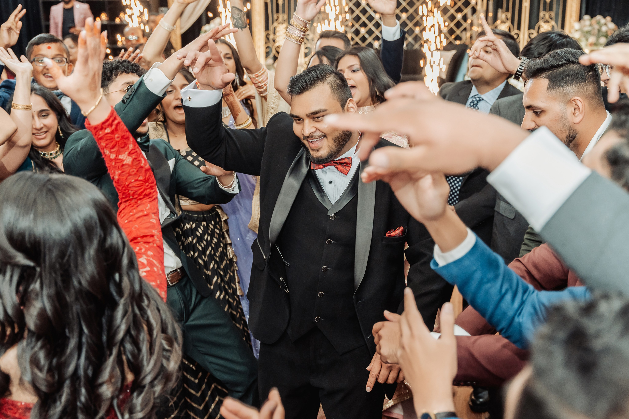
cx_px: 314
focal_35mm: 41
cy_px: 210
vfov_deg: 32.3
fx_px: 723
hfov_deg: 47.0
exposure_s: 1/250
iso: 1600
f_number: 3.5
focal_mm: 41.4
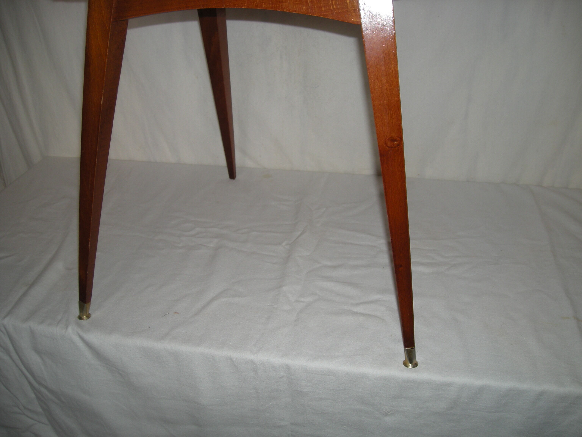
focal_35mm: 35
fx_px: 588
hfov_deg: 52.6
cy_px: 218
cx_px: 291
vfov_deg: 40.7
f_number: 2.8
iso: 50
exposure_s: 1/34.5
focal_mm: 5.7
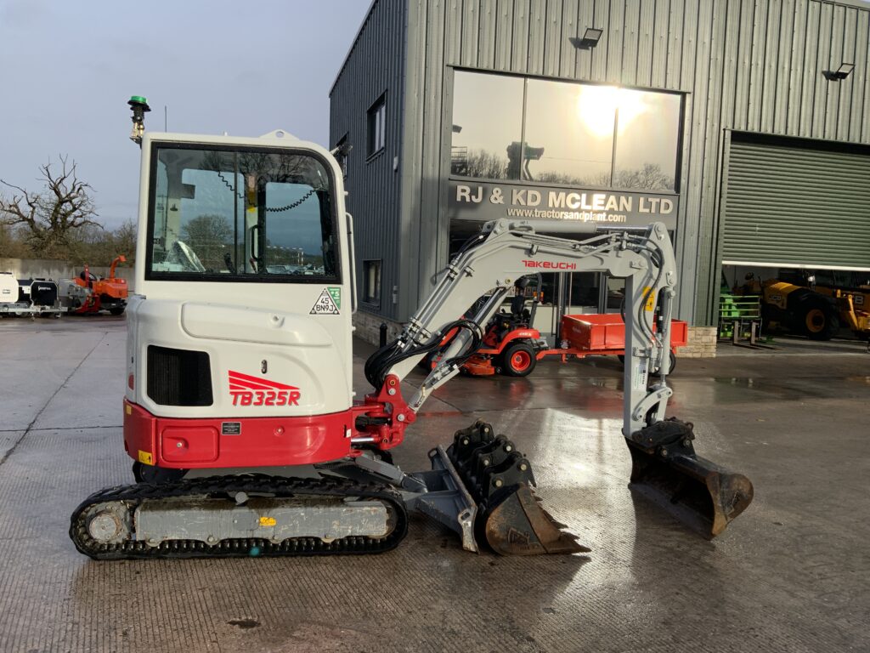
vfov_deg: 48.2
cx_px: 435
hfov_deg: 61.7
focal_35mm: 29
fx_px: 729
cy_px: 326
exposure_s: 1/1121
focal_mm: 3
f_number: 1.8
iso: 16
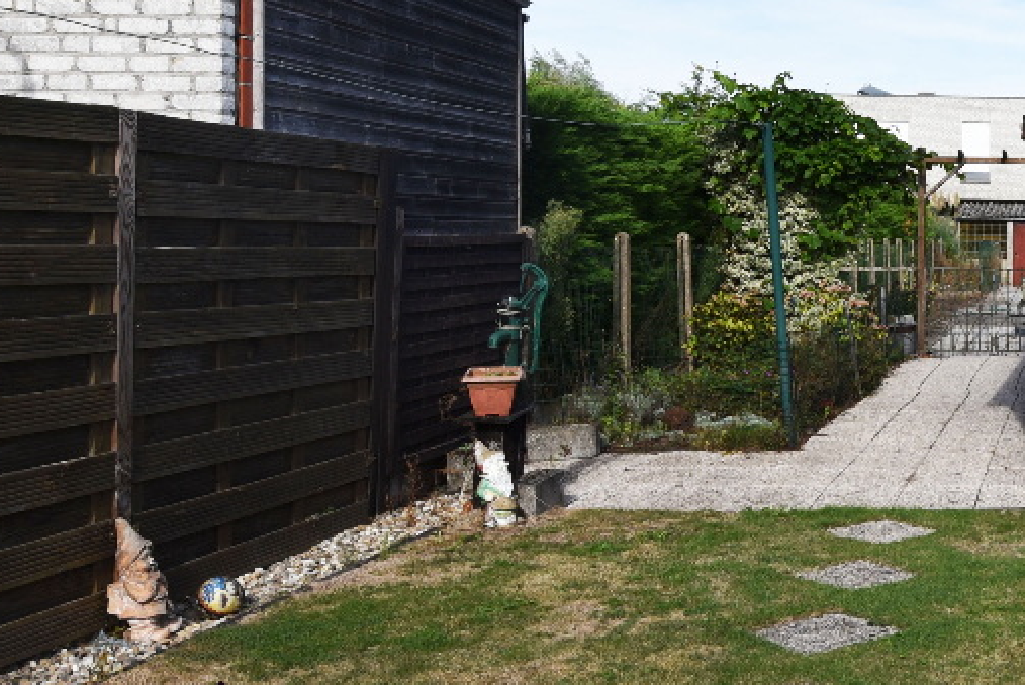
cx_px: 1151
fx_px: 1453
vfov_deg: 26.5
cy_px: 293
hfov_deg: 33.4
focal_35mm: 51
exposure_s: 1/200
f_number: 10
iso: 100
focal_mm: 16
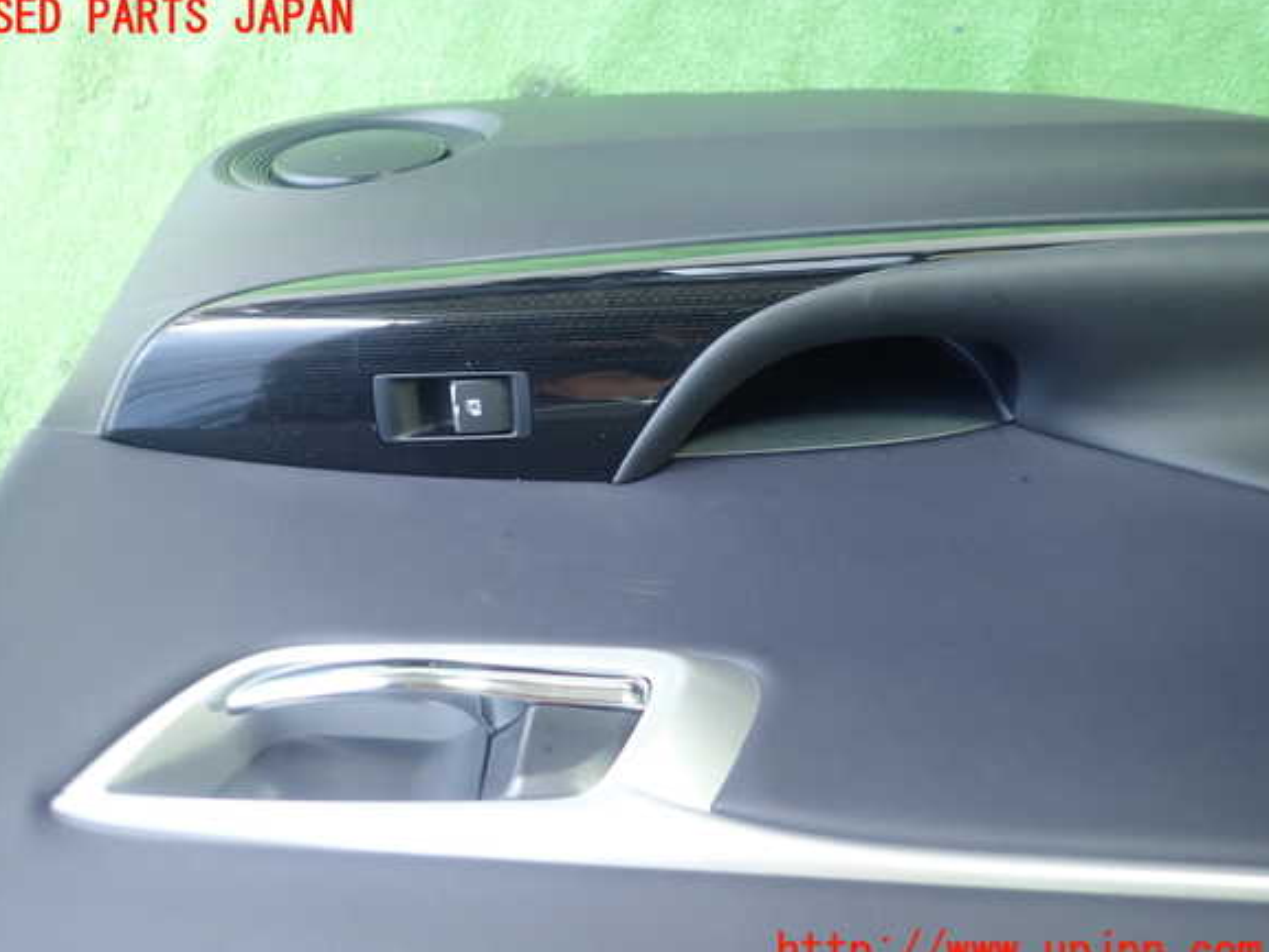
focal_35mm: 26
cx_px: 614
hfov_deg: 67.3
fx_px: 953
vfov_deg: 53.1
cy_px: 486
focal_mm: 4.5
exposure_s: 1/30
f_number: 2
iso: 200
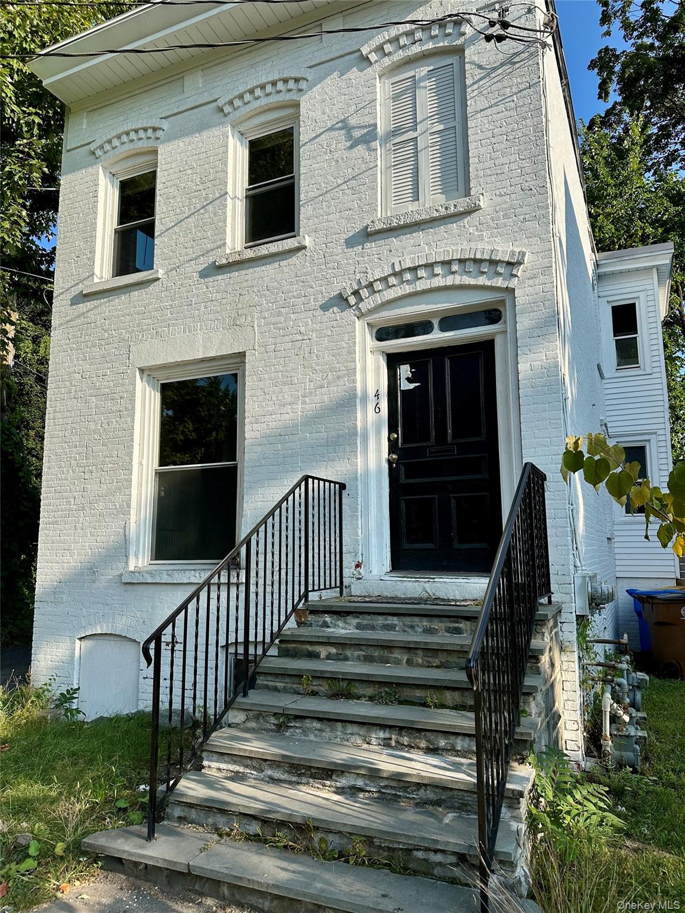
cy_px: 456
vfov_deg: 71.6
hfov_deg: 56.8
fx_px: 633
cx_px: 342
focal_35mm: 24
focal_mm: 6.86
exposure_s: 1/2660
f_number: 1.78
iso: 80
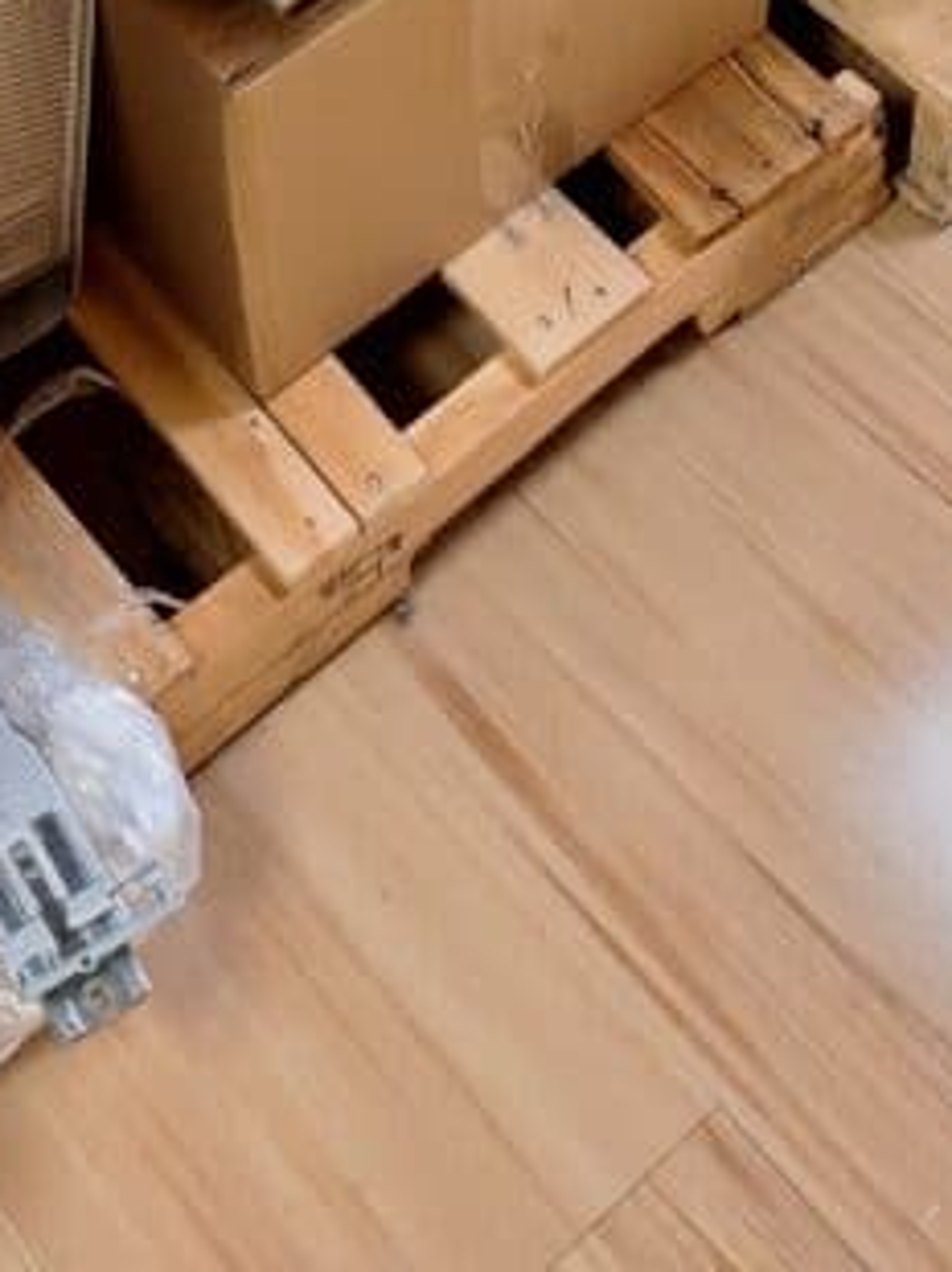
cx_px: 86
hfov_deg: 19.0
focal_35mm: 76
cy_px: -435
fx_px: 2791
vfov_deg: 22.6
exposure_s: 1/40
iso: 200
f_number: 1.8
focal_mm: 5.54
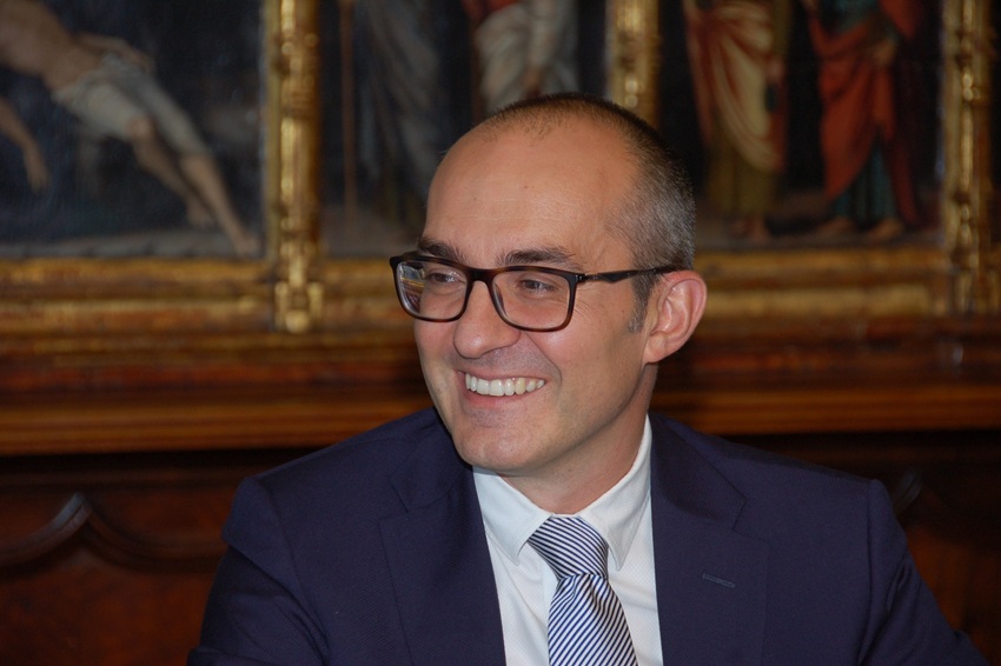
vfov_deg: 6.8
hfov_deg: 10.2
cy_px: 333
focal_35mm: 202
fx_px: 5628
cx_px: 500
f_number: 5.6
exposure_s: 1/60
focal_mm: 135
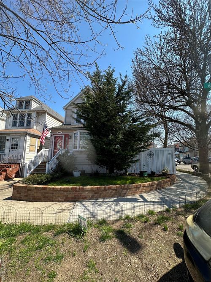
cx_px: 106
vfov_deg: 102.1
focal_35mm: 14
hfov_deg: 85.7
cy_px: 141
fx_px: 114
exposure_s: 1/633
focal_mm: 2.22
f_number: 2.2
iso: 40
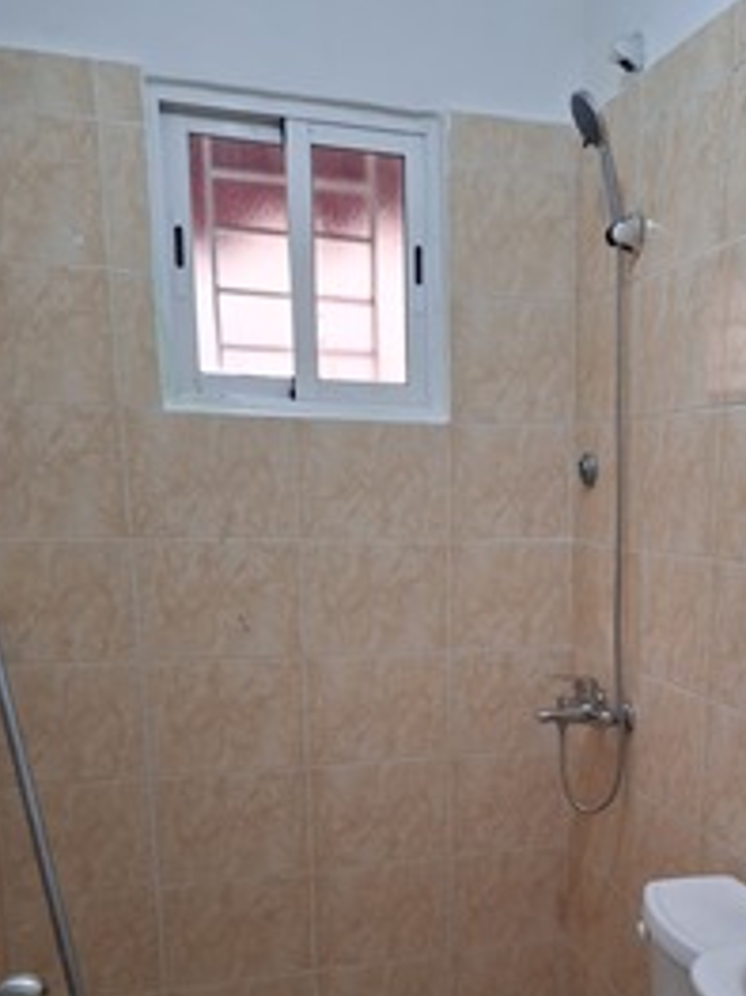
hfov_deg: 40.0
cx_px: 515
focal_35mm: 35
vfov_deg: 50.7
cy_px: 735
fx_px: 1007
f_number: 1.8
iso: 200
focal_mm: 5.54
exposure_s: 1/100
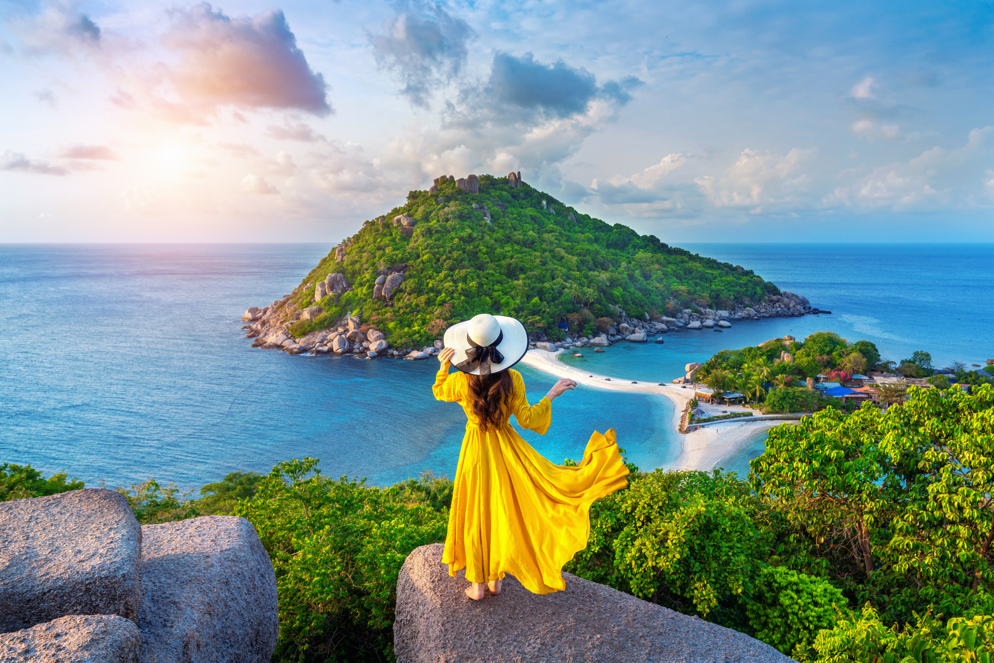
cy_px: 332
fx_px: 690
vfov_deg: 51.3
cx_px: 497
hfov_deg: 71.5
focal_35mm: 25
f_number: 6.3
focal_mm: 25
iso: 200
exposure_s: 1/250
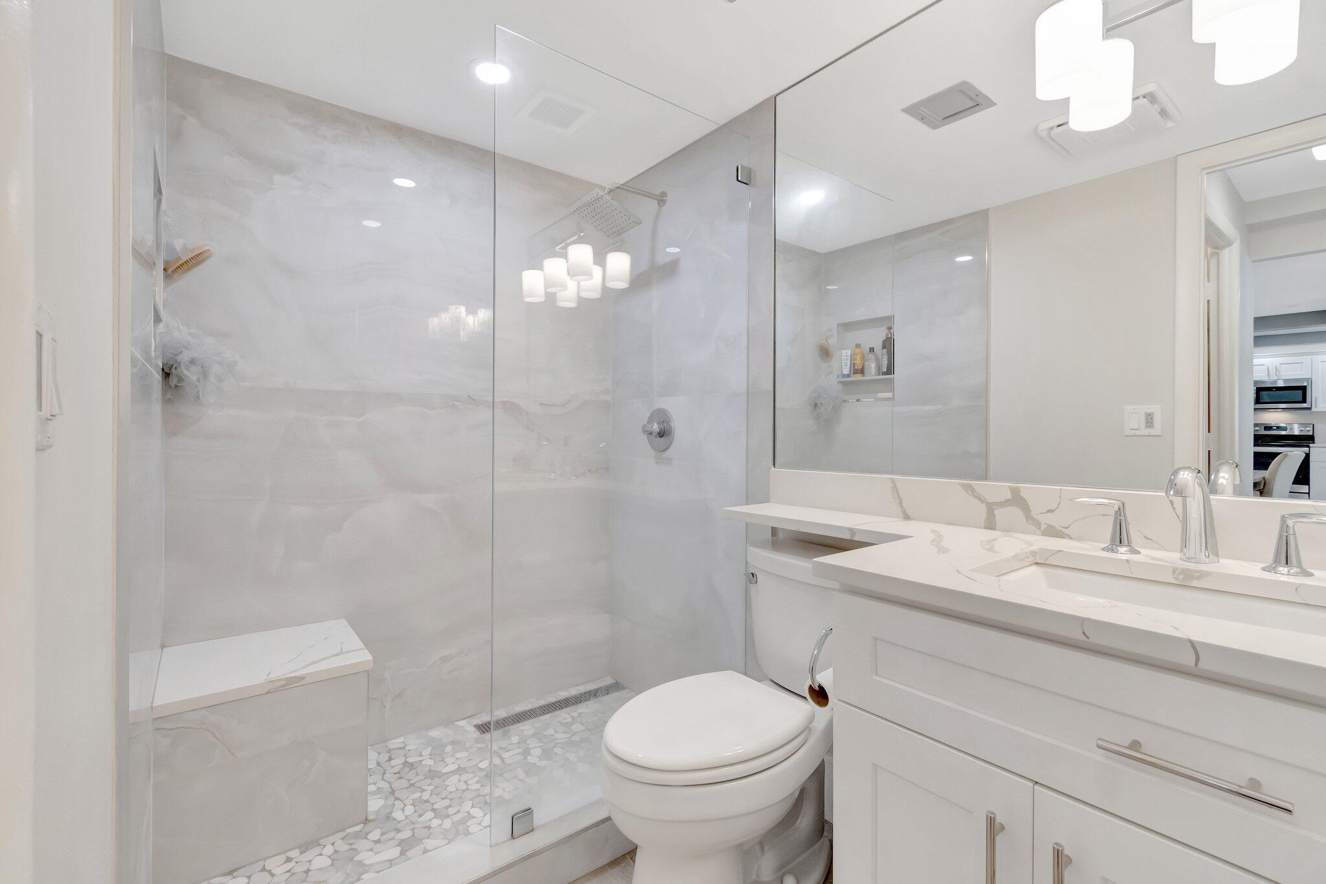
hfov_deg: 100.4
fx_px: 552
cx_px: 663
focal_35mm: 15
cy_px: 442
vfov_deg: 77.3
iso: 1100
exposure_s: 1/20
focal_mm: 10
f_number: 8
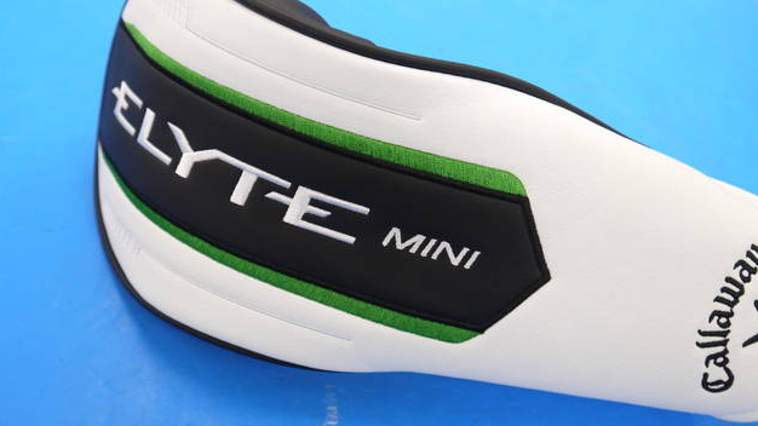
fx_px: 985
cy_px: 194
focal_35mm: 49
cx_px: 384
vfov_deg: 24.4
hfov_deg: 42.1
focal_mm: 22
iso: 500
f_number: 4.4
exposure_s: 1/125
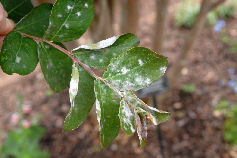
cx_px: 118
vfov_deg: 21.6
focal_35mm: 63
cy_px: 79
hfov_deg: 31.9
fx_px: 415
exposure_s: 1/180
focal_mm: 42
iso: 400
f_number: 7.1
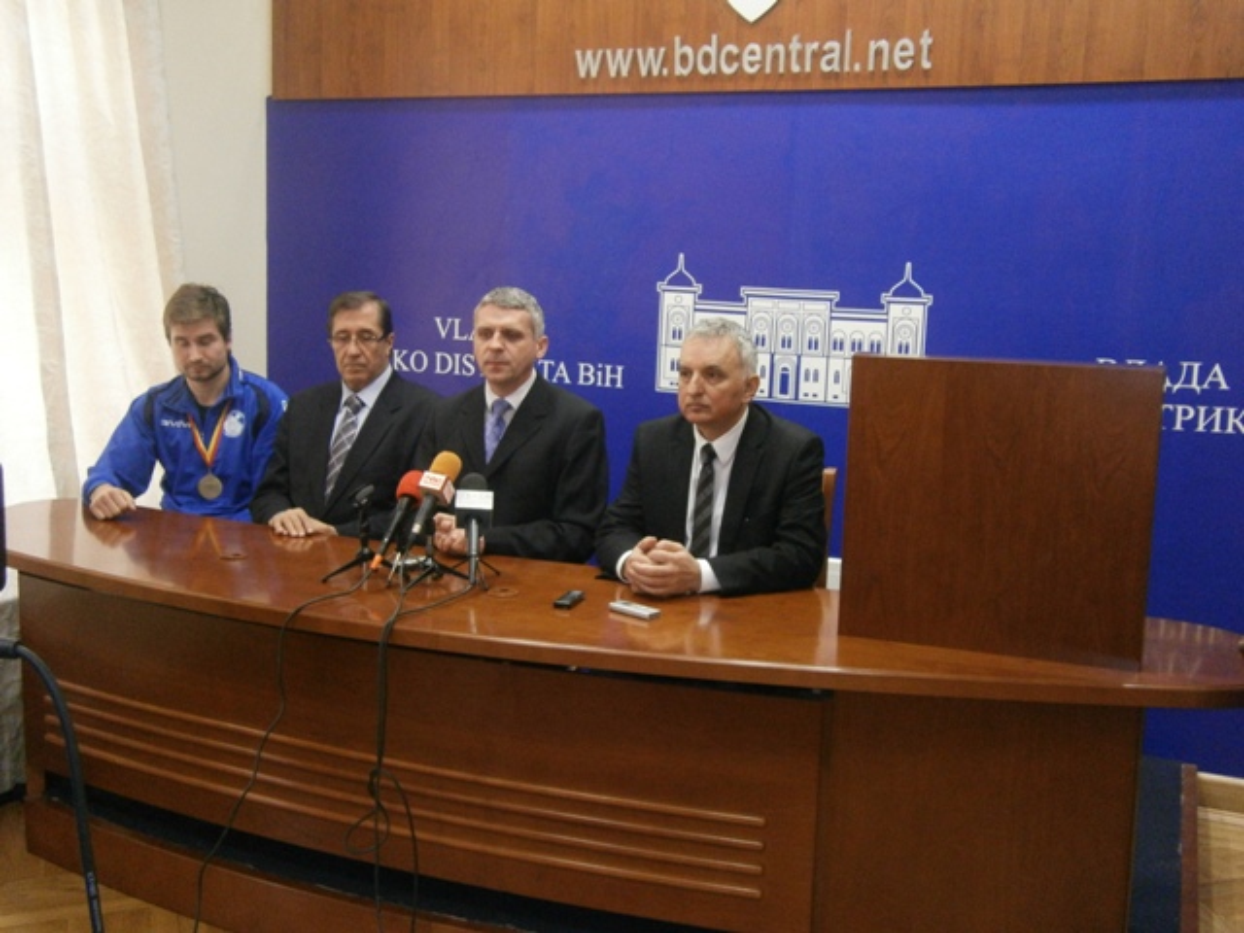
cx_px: 622
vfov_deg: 39.7
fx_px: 1294
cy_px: 466
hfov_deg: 51.4
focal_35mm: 36
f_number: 3.1
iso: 400
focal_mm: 6.4
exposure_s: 1/40
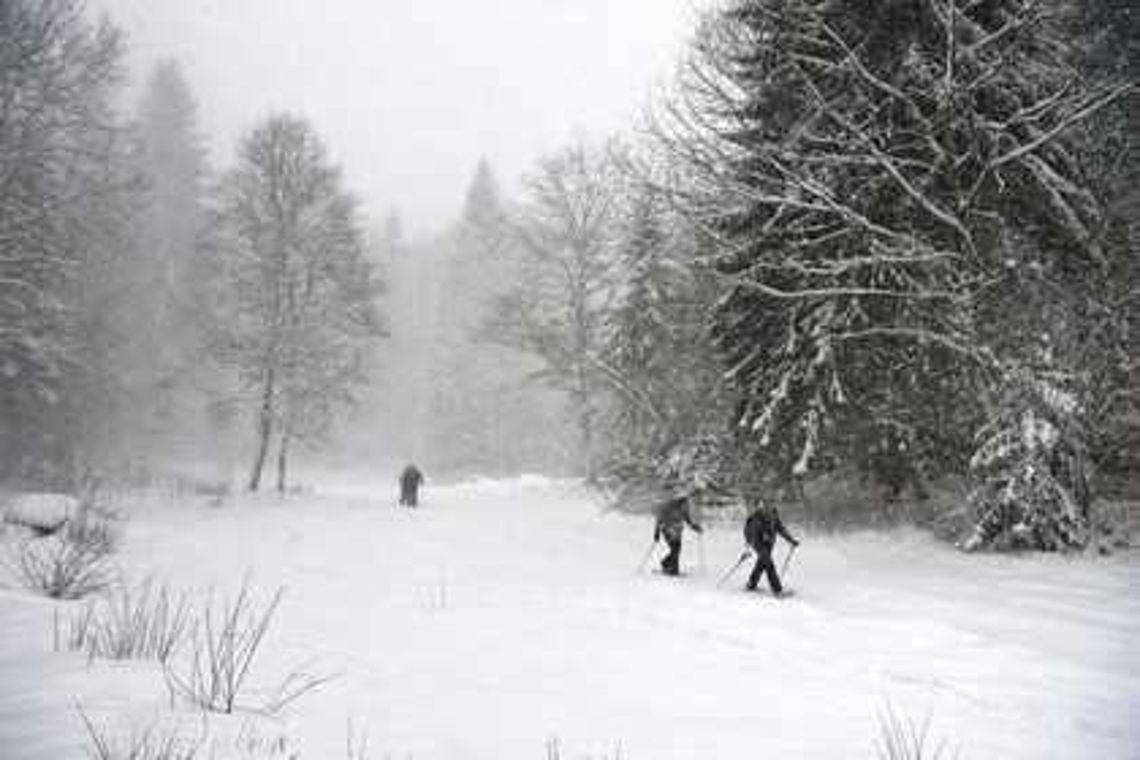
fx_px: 1203
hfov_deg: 50.7
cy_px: 380
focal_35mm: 38
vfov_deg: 35.1
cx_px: 570
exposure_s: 1/320
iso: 800
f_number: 6.3
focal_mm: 38
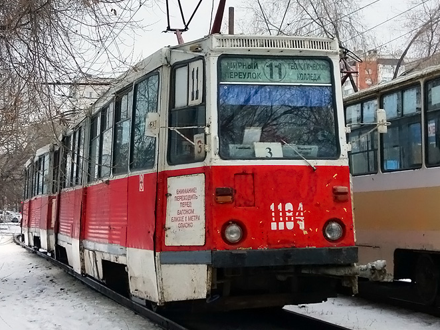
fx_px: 864
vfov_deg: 21.4
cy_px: 86
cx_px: 254
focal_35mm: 68
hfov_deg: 28.5
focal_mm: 14.57
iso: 640
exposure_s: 1/500
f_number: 2.8
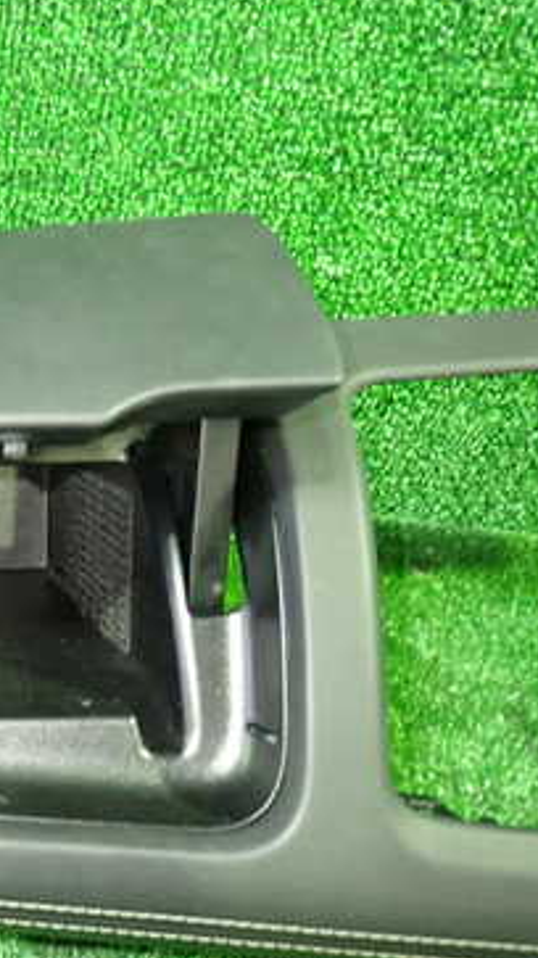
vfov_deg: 45.3
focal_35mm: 45
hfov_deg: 22.9
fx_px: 1142
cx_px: -203
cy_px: 557
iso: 800
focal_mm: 4.5
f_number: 2
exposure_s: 1/15
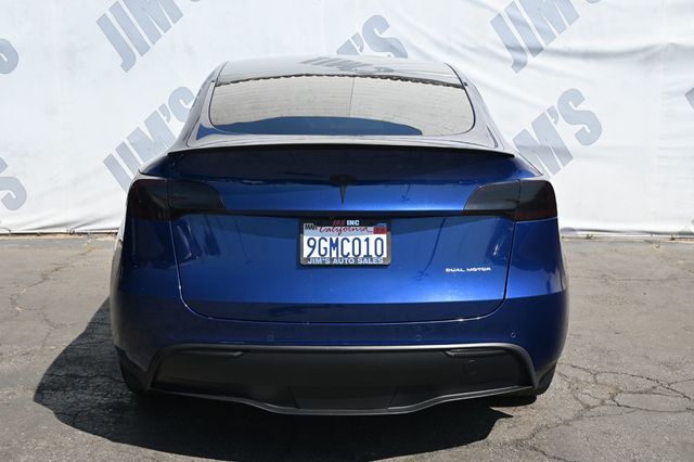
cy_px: 231
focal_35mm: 38
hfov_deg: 51.3
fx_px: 723
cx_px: 347
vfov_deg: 35.5
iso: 125
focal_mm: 25
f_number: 5.6
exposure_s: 1/250
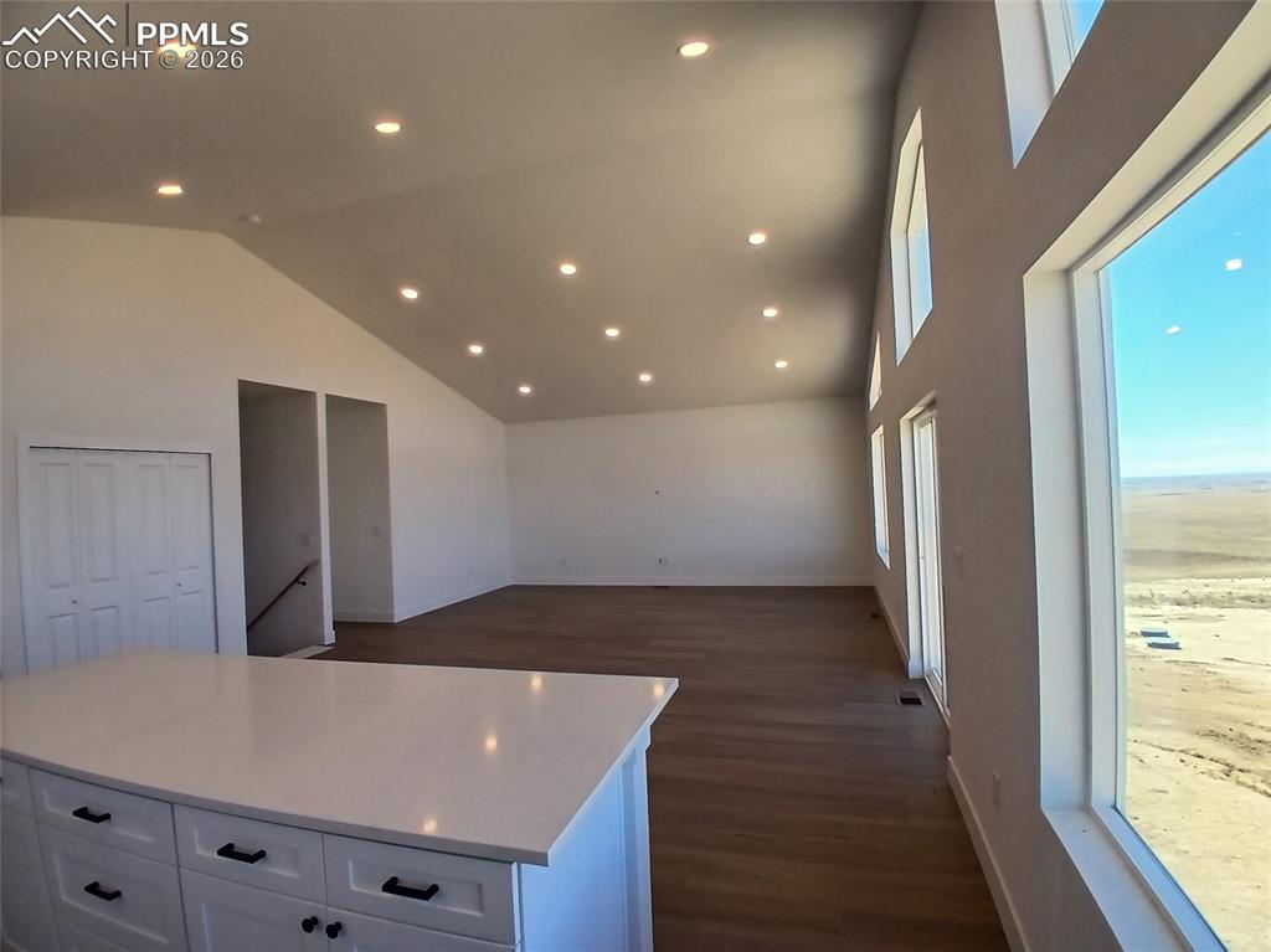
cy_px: 476
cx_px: 636
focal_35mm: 17
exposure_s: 1/181
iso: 50
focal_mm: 1.4
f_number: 2.2
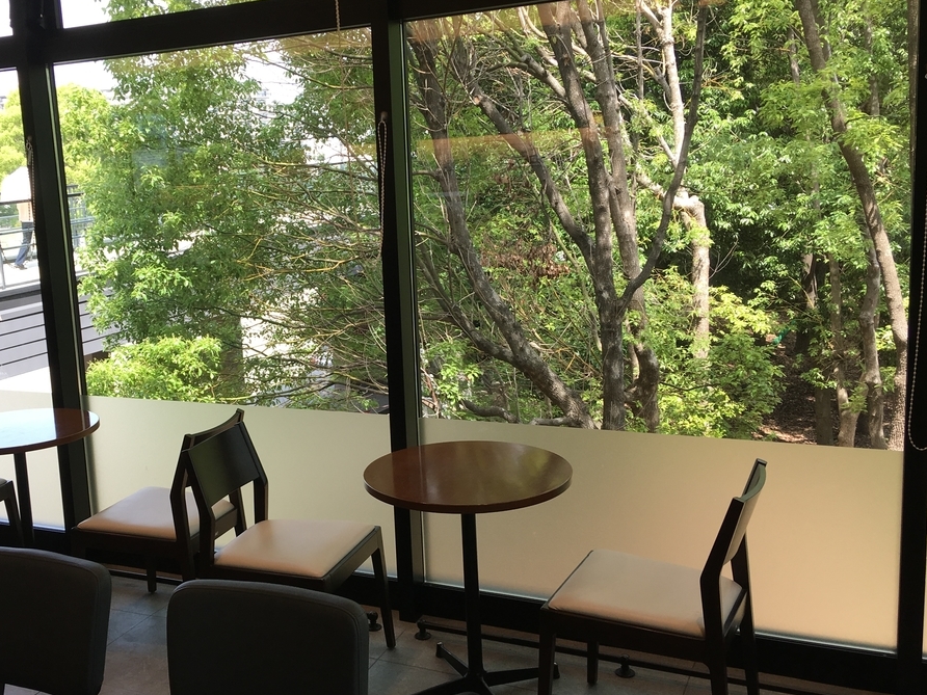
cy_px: 341
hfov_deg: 47.2
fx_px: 1044
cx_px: 318
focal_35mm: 39
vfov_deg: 36.8
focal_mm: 4.15
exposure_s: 1/155
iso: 25
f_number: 2.2
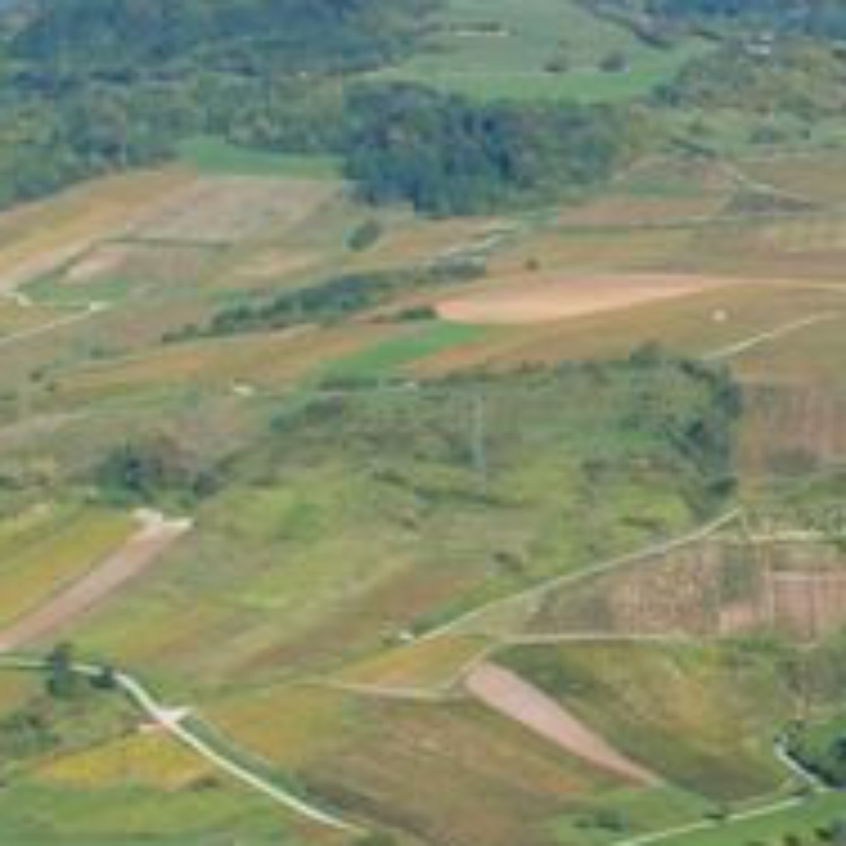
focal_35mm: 139
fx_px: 3843
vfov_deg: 12.6
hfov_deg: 12.1
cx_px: 1206
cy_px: 477
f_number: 8
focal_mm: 24
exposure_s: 1/640
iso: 200
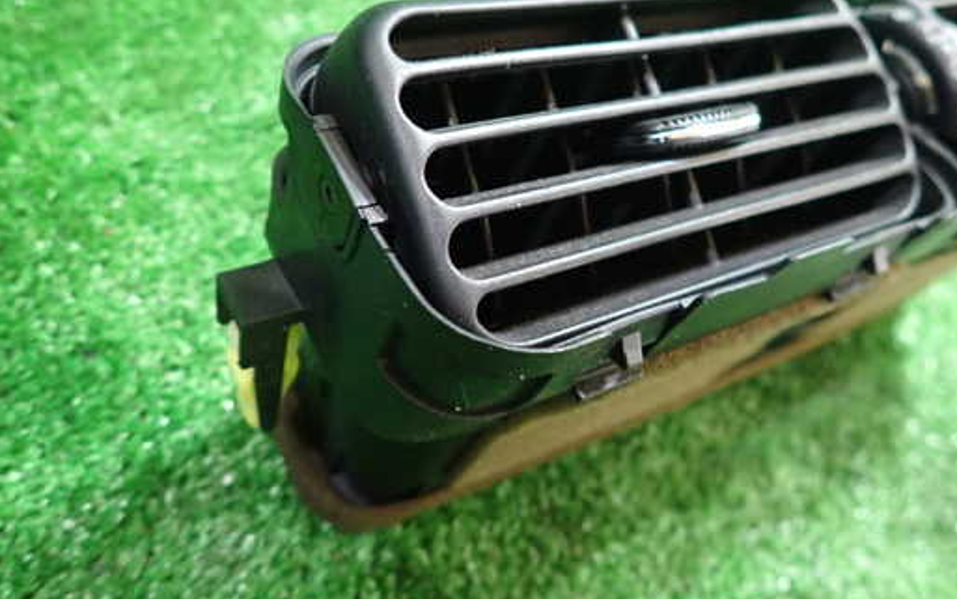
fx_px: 809
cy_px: 250
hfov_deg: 61.2
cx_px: 485
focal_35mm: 31
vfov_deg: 40.5
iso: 800
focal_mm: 4.5
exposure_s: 1/30
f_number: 2
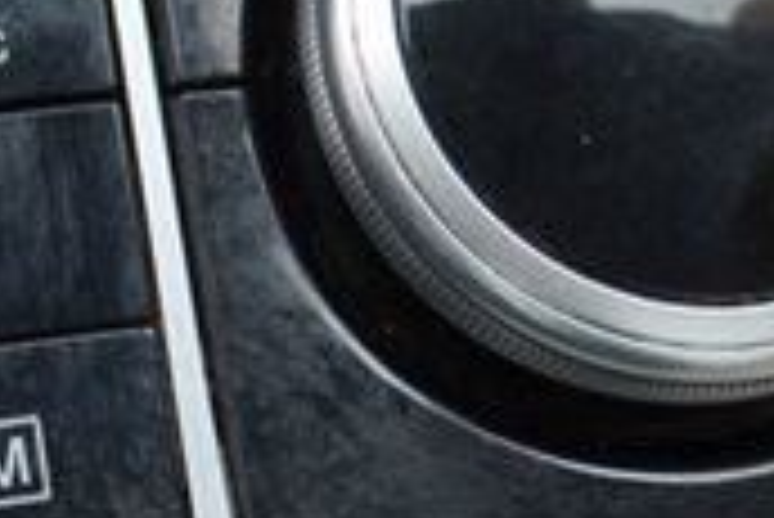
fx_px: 3357
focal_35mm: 156
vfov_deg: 8.8
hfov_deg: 13.1
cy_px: 207
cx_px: 468
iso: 160
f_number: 4.5
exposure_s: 1/60
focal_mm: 28
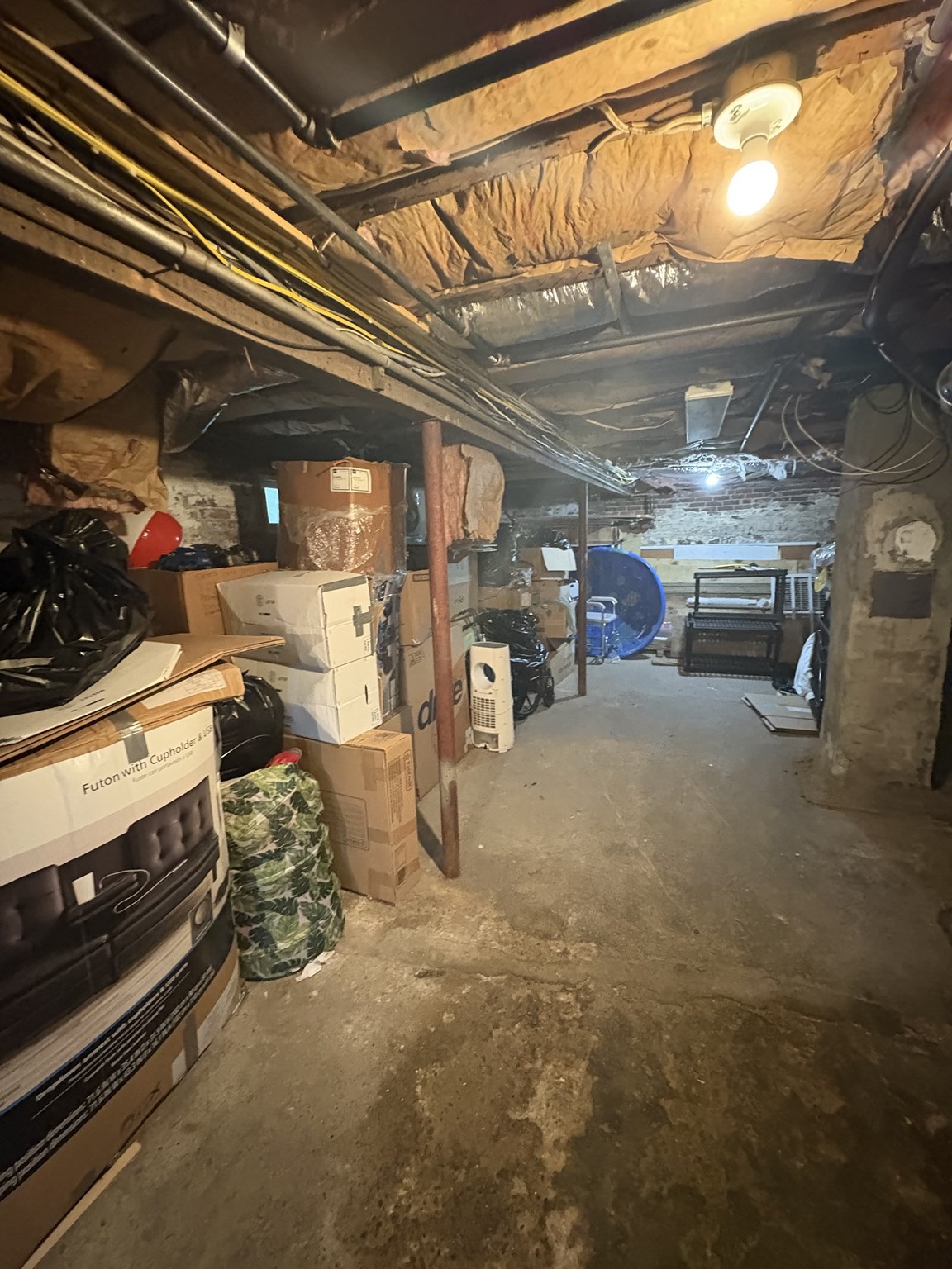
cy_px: 634
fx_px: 513
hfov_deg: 85.7
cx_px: 476
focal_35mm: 14
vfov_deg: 102.1
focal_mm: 2.22
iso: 1000
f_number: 2.2
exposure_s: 1/30
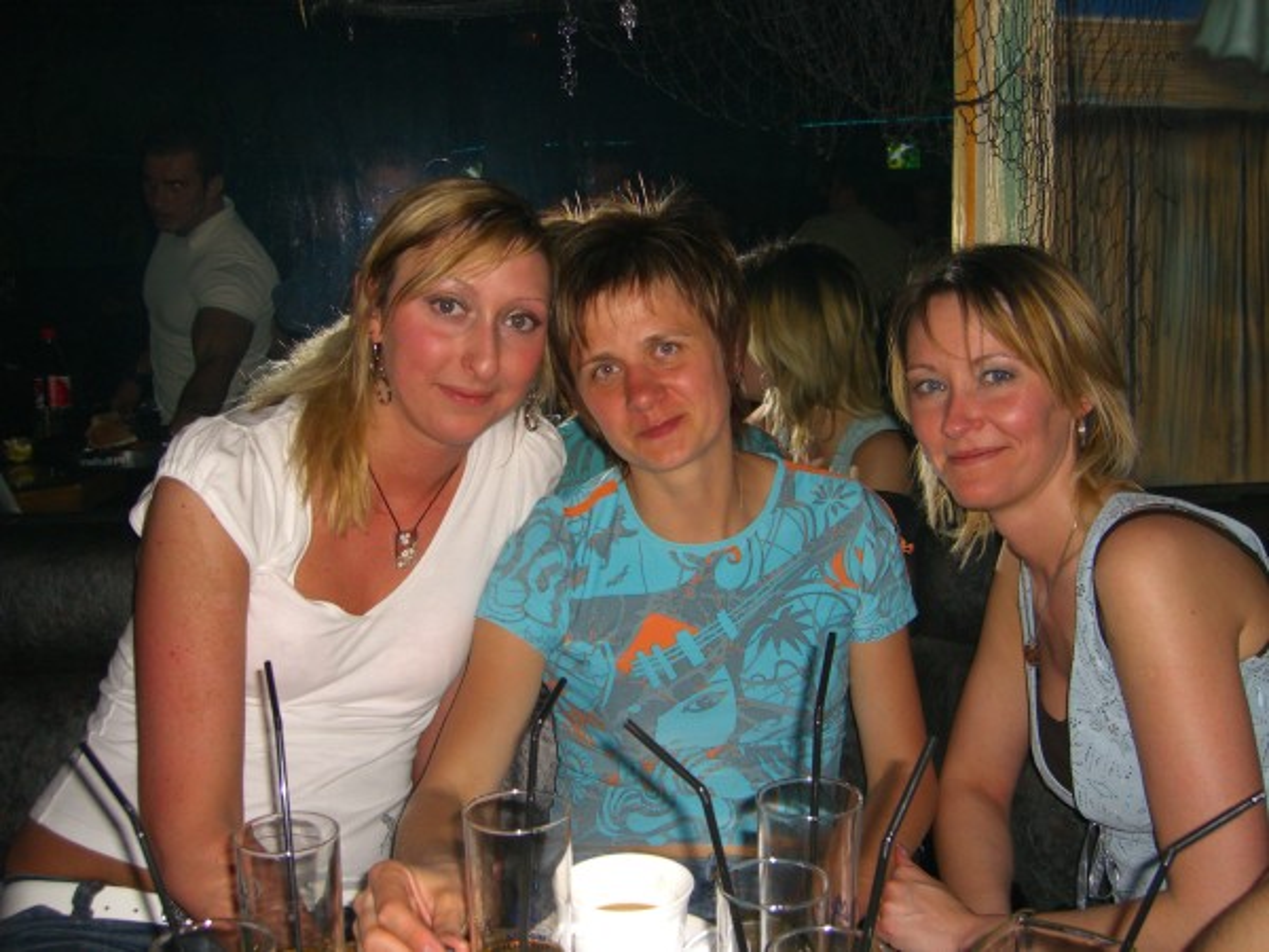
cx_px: 634
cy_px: 476
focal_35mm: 38
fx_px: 1393
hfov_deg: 49.0
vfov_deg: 37.7
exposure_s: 1/60
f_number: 2.8
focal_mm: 7.9
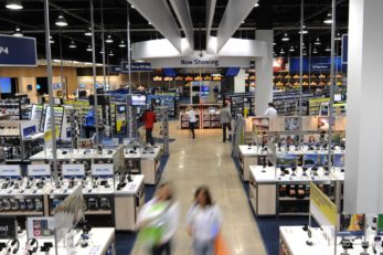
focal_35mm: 31
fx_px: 330
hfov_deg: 60.3
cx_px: 204
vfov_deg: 42.2
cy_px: 108
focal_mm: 14
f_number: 8
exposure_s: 1/3
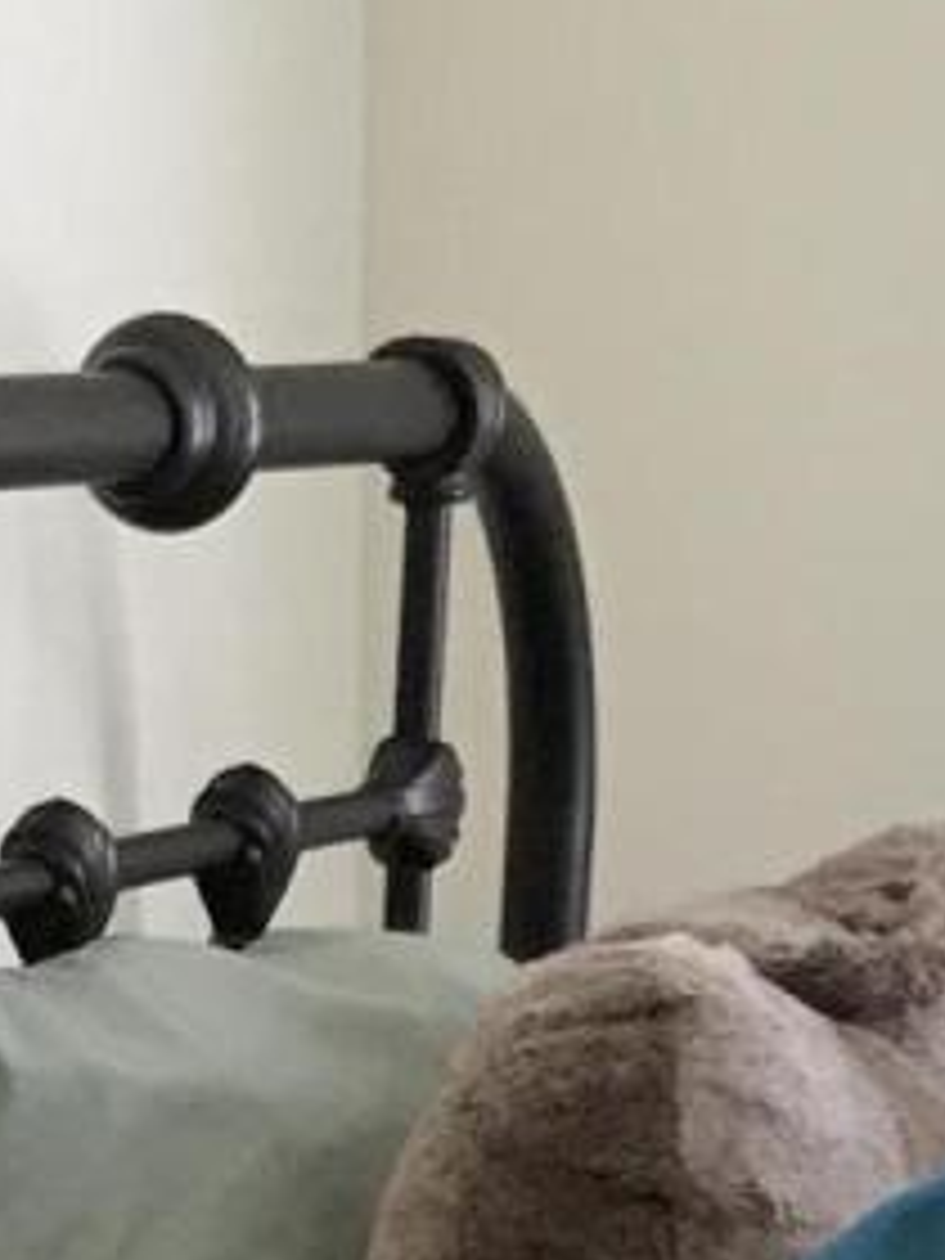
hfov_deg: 7.4
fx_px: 7280
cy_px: 2974
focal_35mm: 200
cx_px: 252
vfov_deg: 9.0
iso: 32
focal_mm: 3.99
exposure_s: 1/40
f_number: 1.8
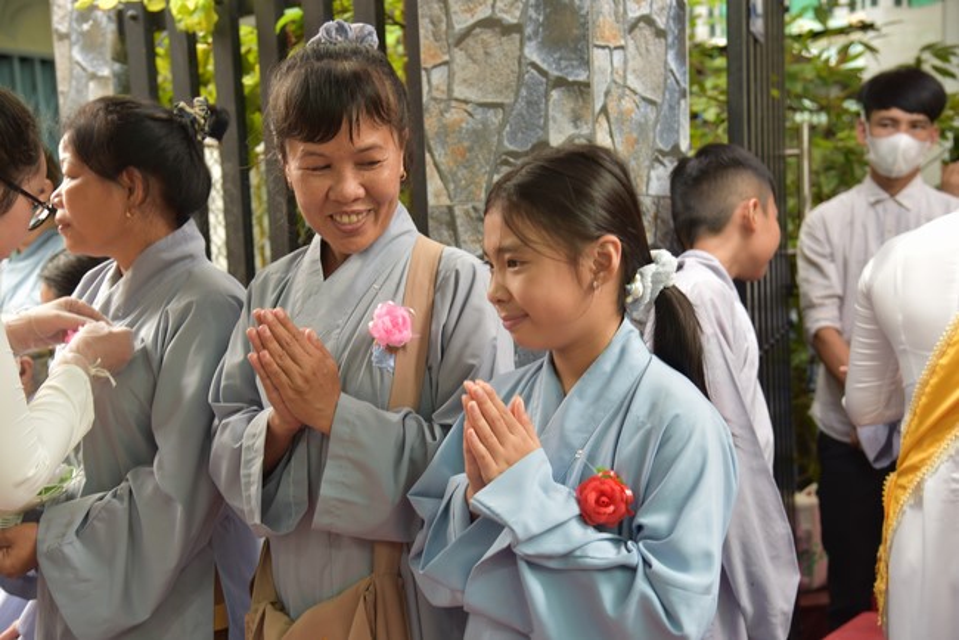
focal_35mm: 48
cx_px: 480
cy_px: 320
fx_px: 1279
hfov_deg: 41.1
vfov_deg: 28.1
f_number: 4
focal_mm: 48
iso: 400
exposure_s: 1/60
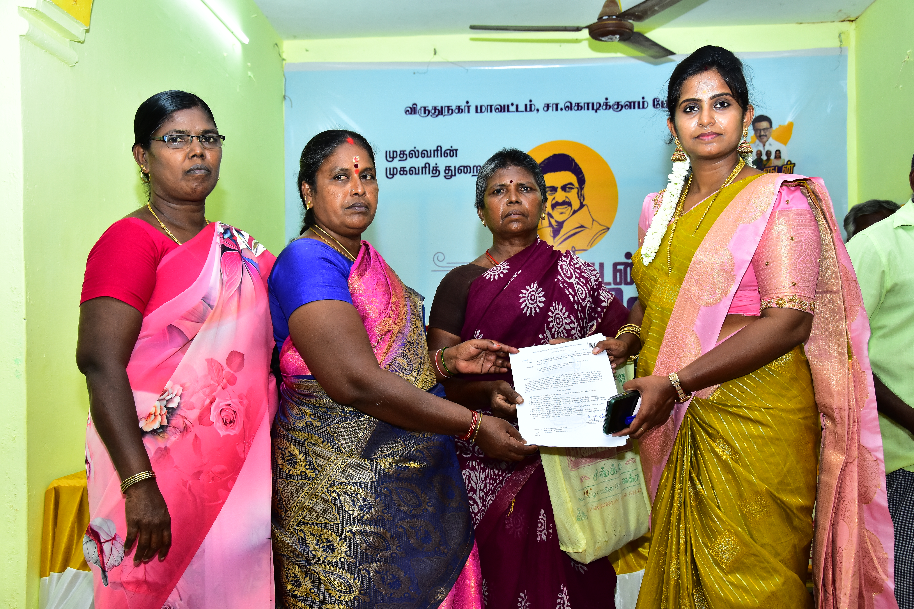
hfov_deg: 49.6
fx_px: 990
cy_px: 304
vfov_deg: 34.2
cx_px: 457
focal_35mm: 39
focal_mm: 26
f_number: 5.6
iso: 1000
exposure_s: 1/160
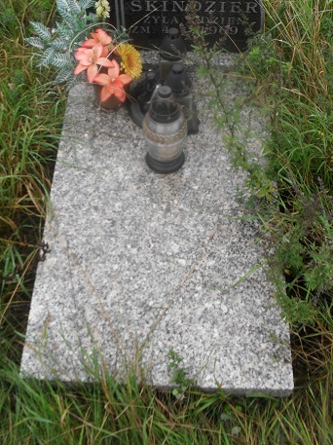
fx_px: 591
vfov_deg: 40.9
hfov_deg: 31.4
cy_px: 162
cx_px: 141
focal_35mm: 46
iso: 100
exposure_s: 1/125
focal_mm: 6.3
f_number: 3.2
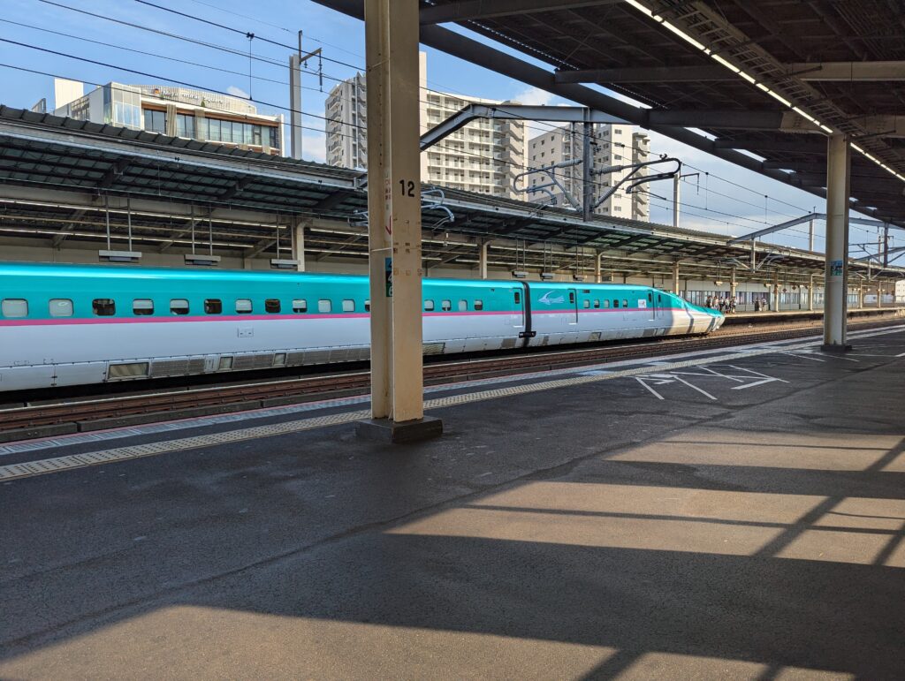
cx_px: 452
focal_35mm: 24
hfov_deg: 71.5
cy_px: 340
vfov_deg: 56.9
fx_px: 628
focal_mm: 6.81
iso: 41
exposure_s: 1/1287
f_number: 1.85
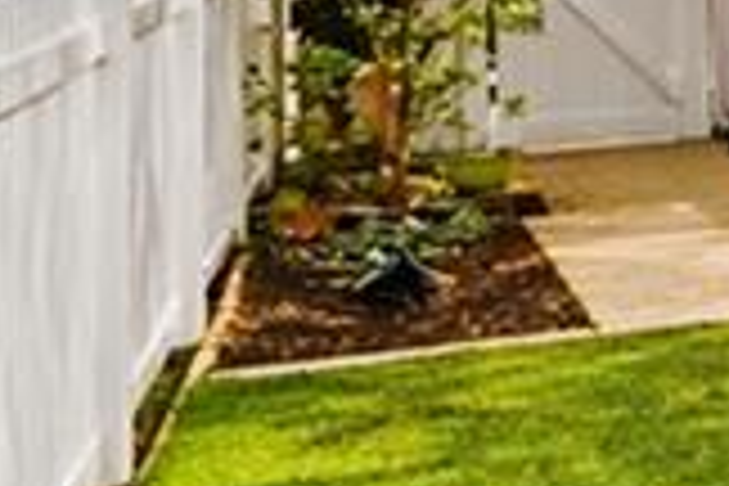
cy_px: -216
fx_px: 2045
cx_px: 2214
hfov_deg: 11.3
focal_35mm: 101
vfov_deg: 12.9
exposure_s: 1/125
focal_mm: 16
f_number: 8
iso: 100
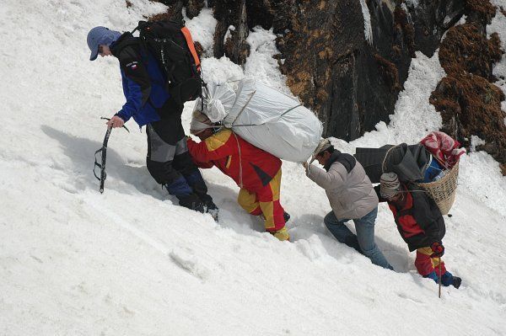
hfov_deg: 30.5
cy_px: 168
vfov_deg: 20.6
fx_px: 927
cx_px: 253
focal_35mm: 66
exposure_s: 1/250
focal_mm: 44
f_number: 8
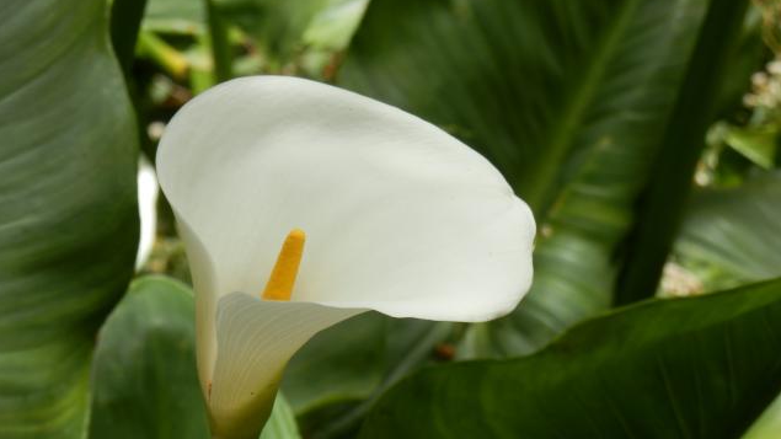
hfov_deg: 10.6
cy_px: 262
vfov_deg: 6.0
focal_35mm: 203
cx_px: 389
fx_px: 4203
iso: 80
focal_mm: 33.2
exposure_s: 1/200
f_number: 5.8
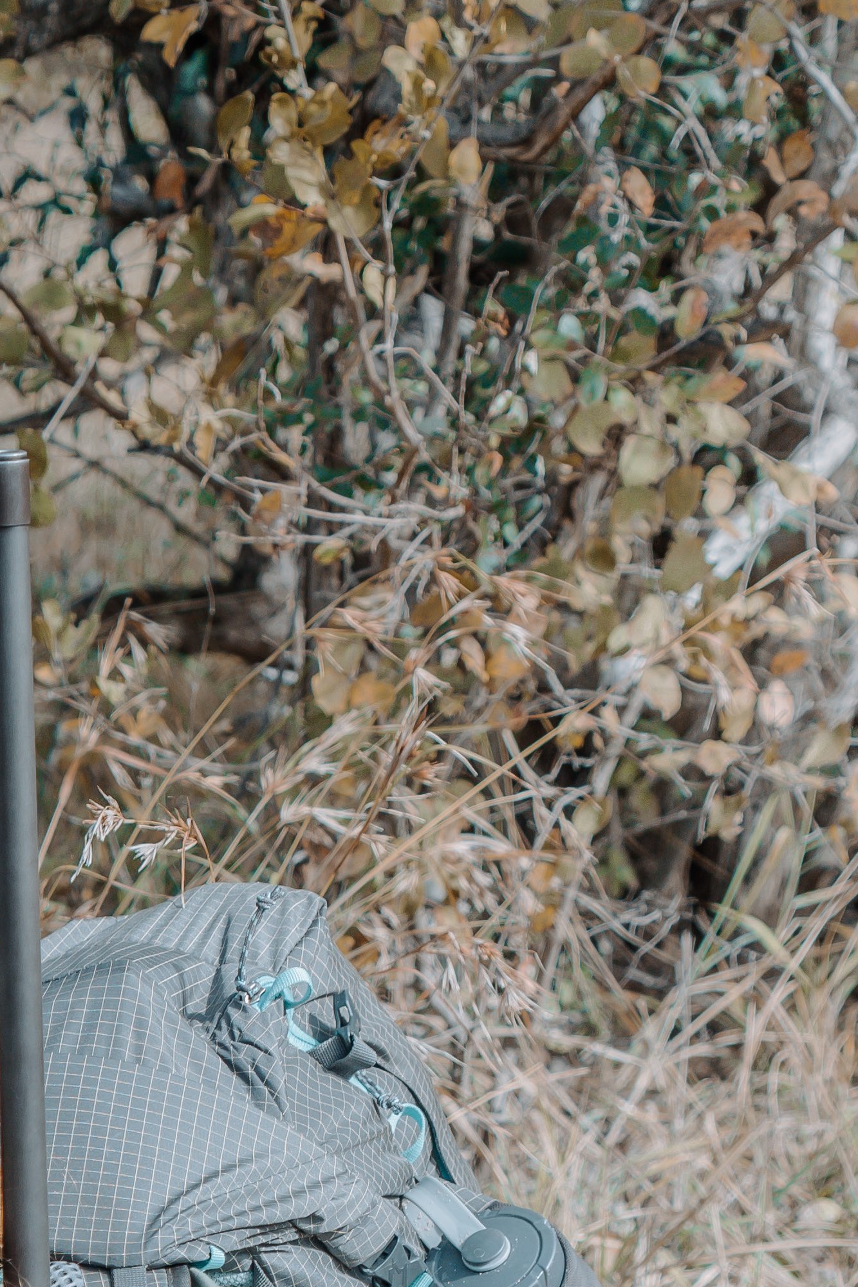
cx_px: -78
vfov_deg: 13.0
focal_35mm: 150
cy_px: 1918
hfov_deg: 9.1
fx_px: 5363
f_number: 5
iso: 125
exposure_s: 1/1000
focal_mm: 50
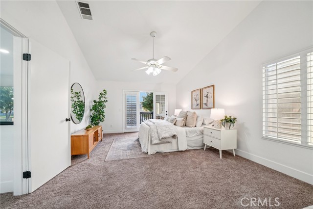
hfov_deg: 108.4
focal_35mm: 13
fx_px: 113
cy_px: 104
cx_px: 156
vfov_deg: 85.4
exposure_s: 1/25
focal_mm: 13
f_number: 8
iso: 400
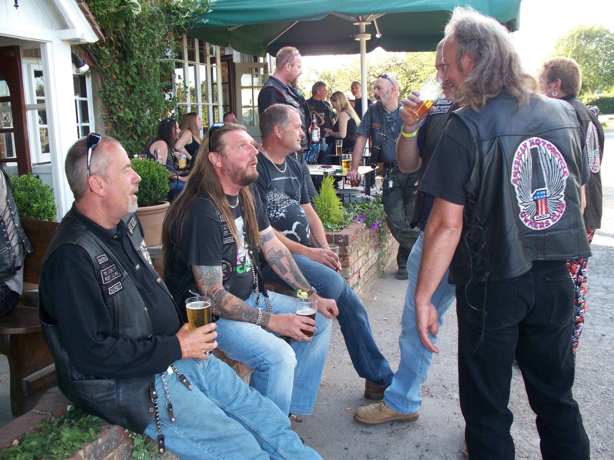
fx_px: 639
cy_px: 230
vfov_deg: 39.7
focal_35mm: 36
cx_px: 307
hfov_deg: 51.4
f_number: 2.8
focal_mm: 7.54
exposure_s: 1/60
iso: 64
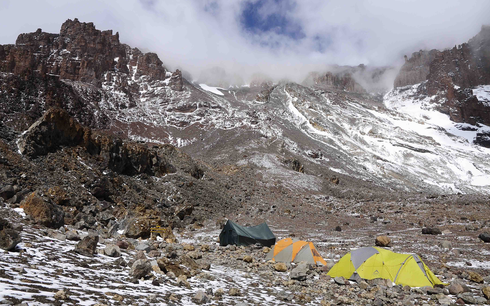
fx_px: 374
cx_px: 243
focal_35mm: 28
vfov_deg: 44.5
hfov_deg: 66.5
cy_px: 144
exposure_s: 1/320
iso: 250
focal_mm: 18
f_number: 14
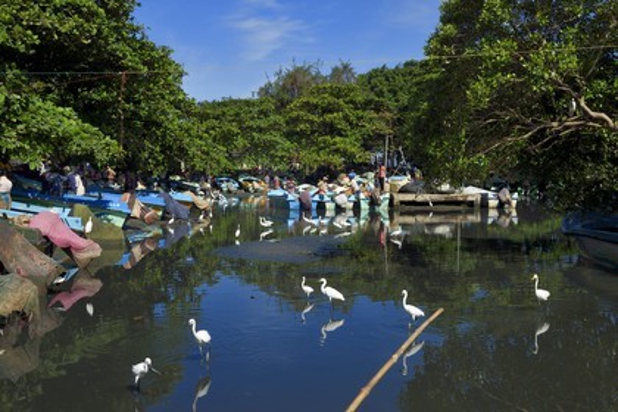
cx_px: 309
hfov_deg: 48.5
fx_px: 687
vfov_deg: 33.4
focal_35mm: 40
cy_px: 206
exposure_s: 1/160
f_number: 18
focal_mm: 40
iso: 200
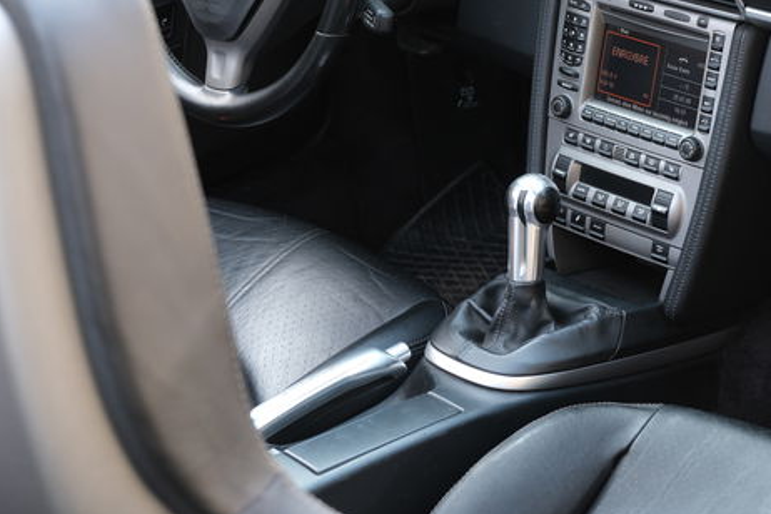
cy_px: 133
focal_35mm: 98
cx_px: 557
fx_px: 2099
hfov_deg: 20.7
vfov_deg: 13.9
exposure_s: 1/58
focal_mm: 39.6
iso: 500
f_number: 4.2
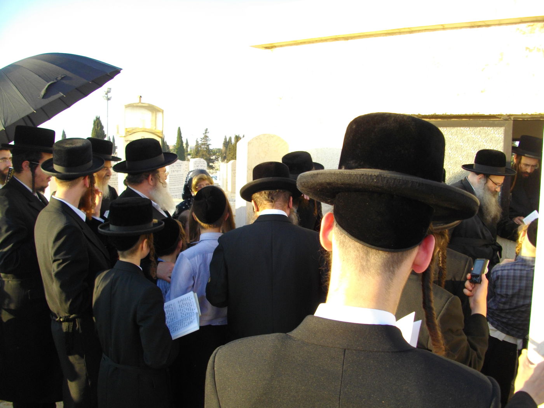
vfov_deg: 45.4
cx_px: 272
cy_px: 204
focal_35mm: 31
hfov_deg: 58.4
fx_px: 487
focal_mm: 5.7
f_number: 2.9
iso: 100
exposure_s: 1/250
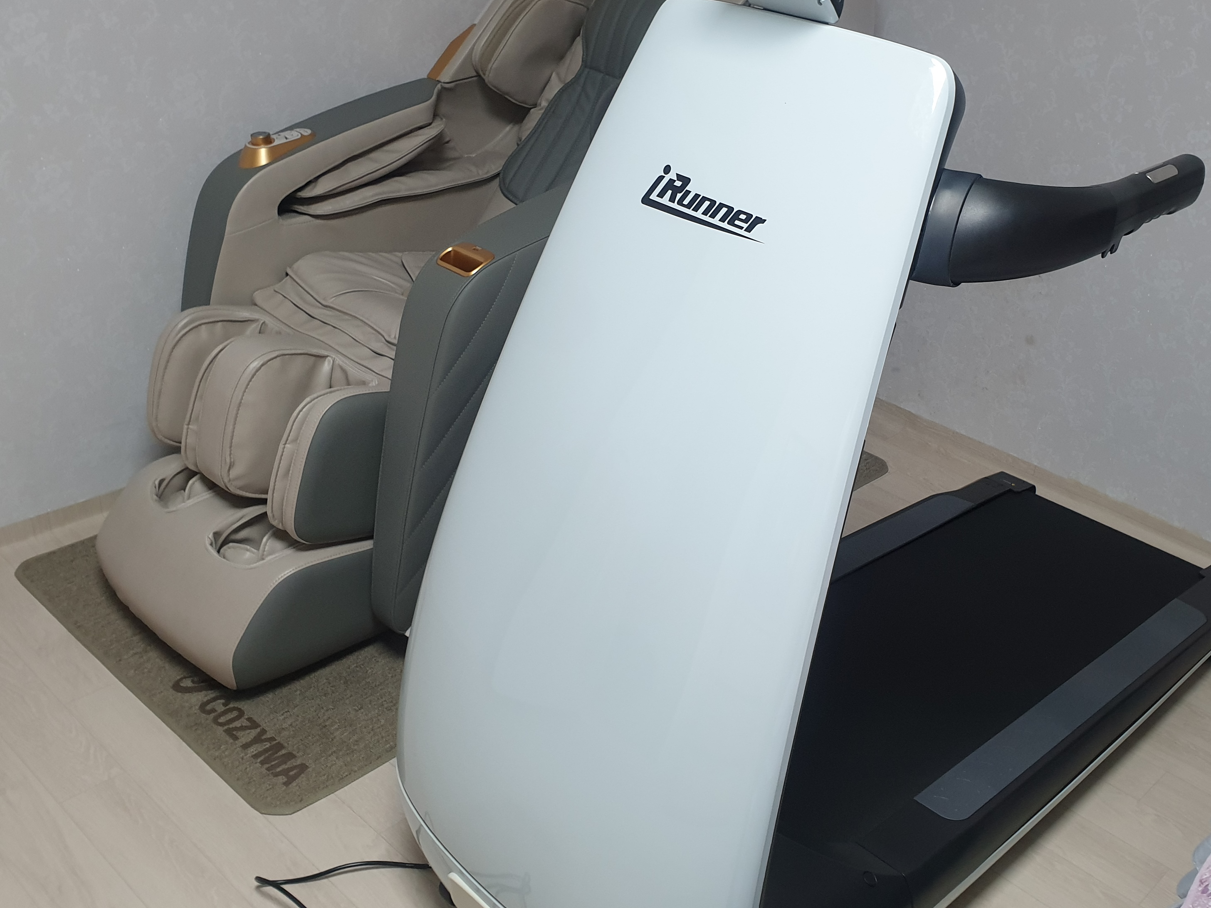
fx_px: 1259
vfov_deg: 39.6
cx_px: 685
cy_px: 413
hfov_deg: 51.2
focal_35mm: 36
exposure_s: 1/60
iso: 160
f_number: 2.4
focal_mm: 4.3
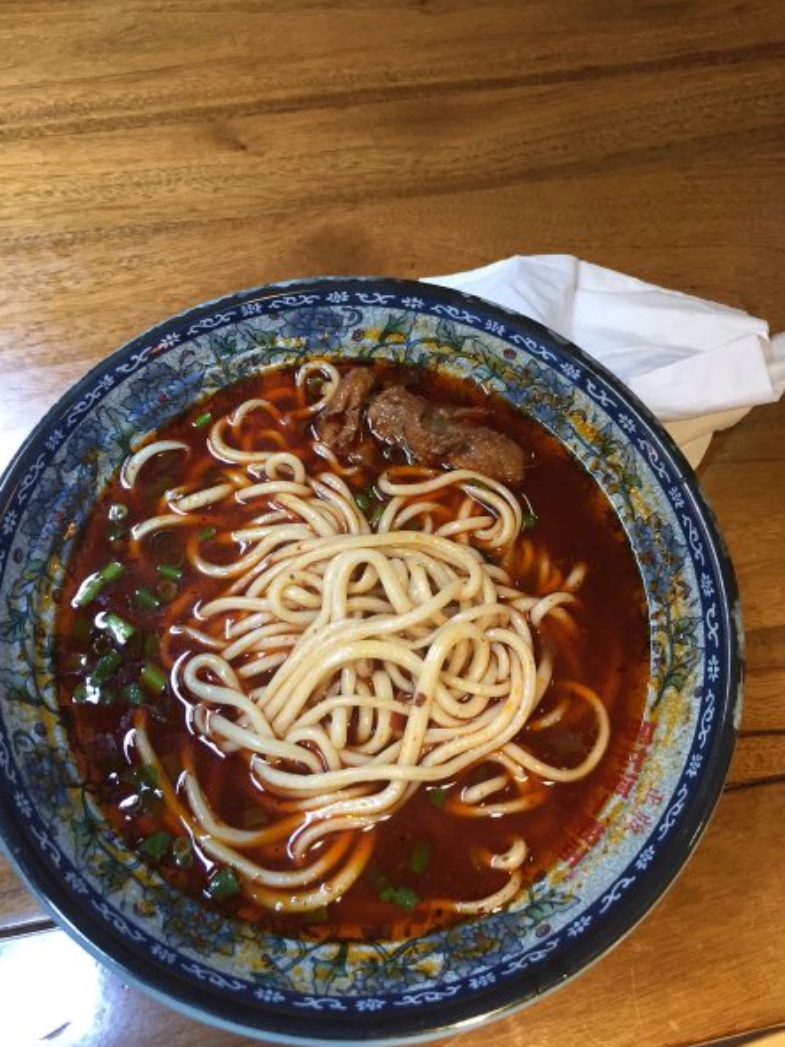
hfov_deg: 46.8
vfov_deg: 60.0
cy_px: 516
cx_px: 395
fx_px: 907
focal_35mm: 30
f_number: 2.2
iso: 80
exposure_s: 1/33
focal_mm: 4.15
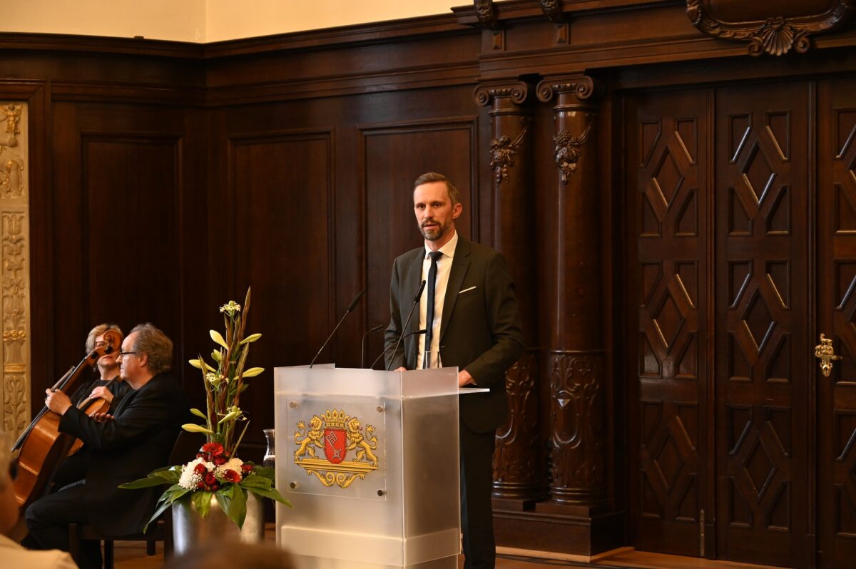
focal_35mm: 69
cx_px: 428
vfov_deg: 19.7
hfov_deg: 29.3
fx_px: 1639
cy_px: 284
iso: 2500
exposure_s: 1/80
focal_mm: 69
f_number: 4.5
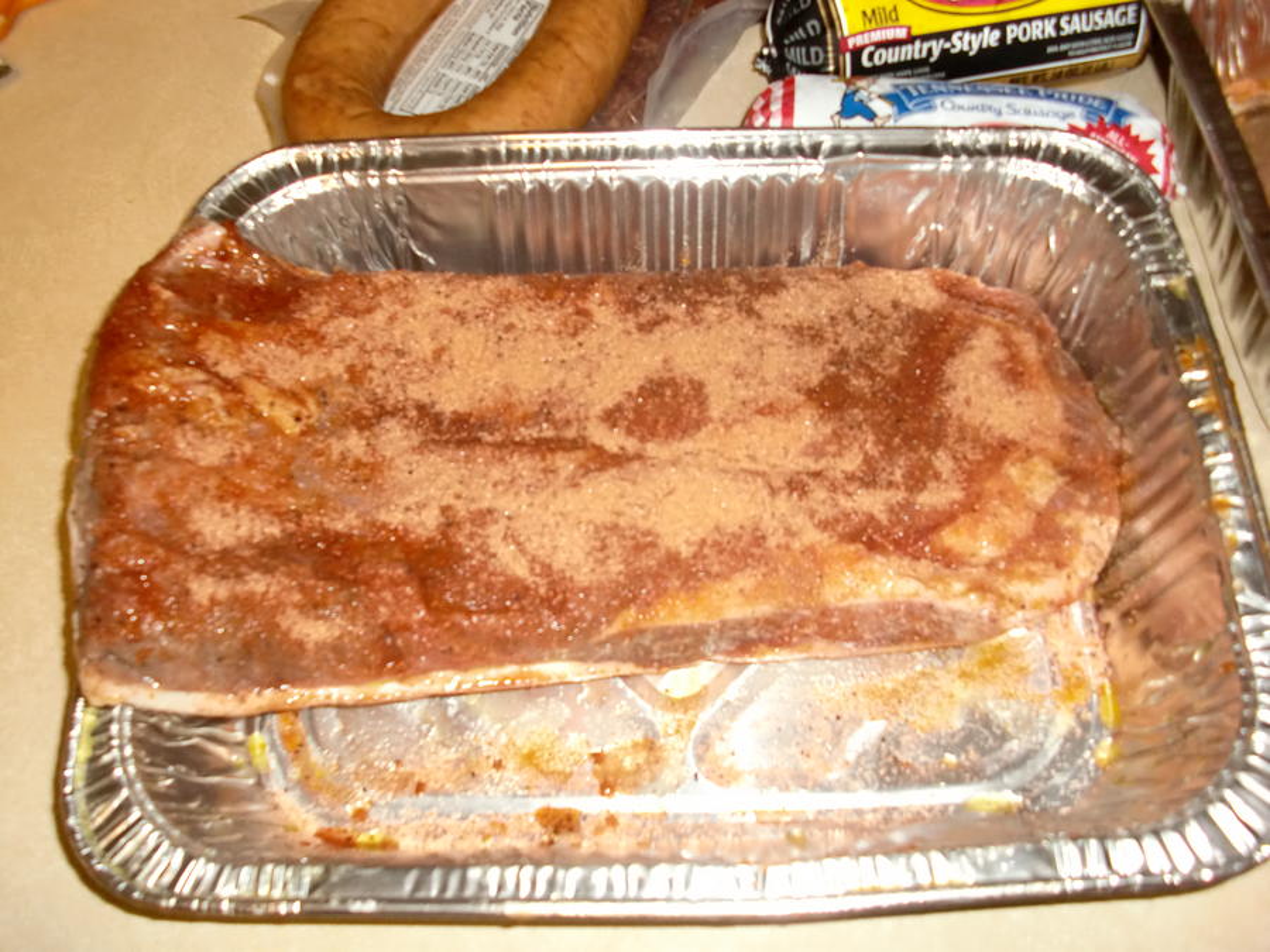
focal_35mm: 36
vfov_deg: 39.7
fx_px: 1321
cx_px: 635
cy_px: 476
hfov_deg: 51.4
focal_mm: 6.3
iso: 400
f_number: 2.8
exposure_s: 1/60
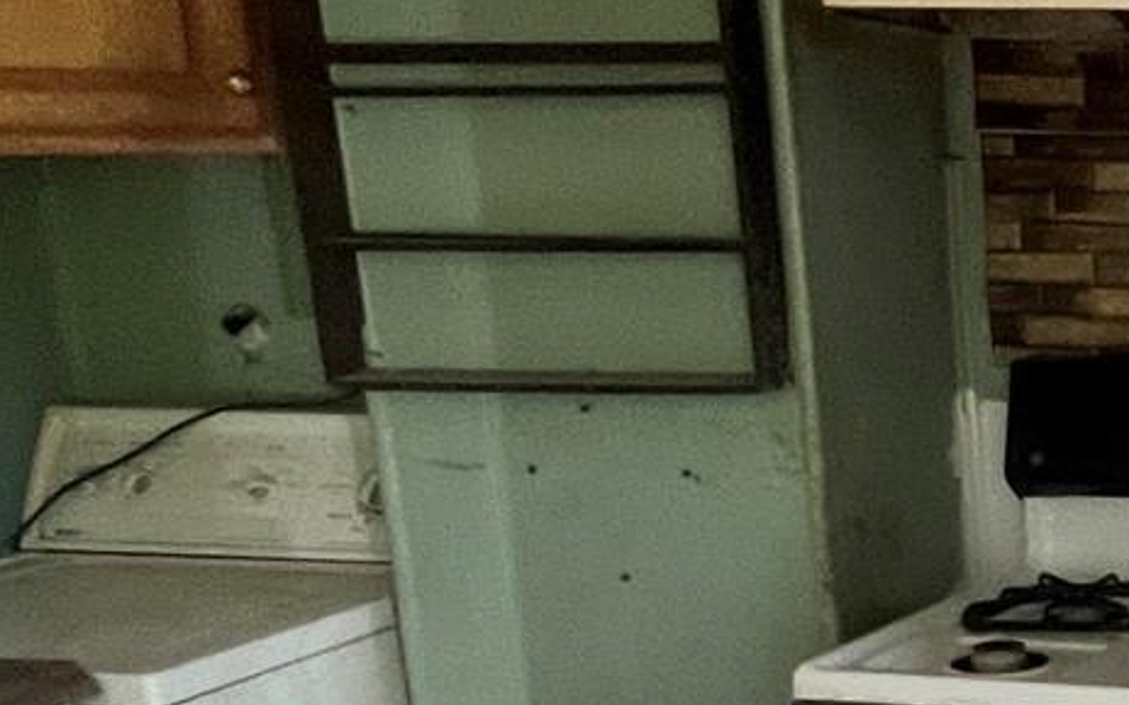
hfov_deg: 26.6
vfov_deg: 20.8
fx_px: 1876
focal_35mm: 61
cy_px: 656
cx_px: 1575
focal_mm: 1.57
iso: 250
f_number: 1.8
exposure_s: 1/60
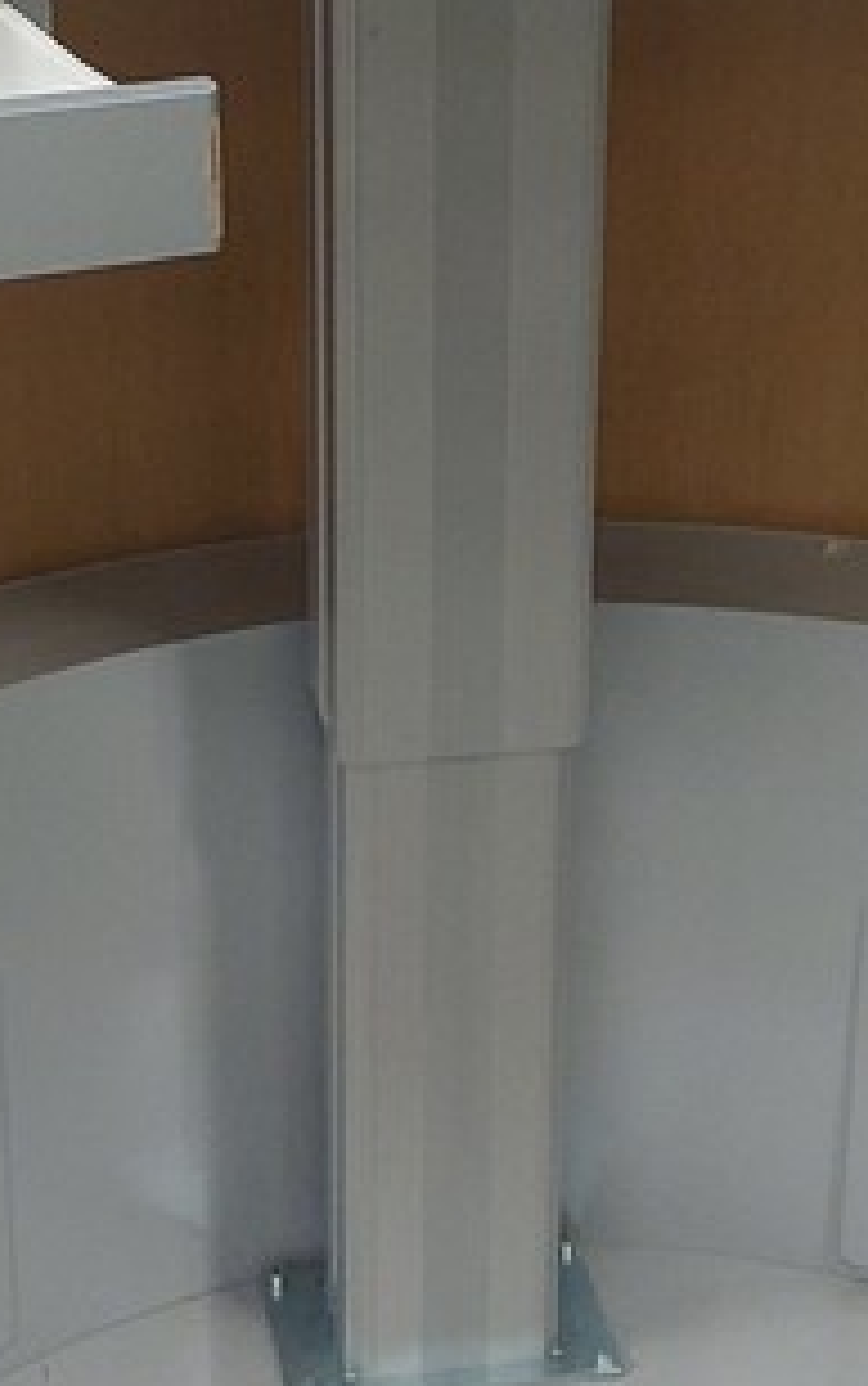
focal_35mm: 86
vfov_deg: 24.0
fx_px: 3249
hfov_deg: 15.2
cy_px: 518
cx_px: 423
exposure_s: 1/100
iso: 320
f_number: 1.8
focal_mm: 5.23
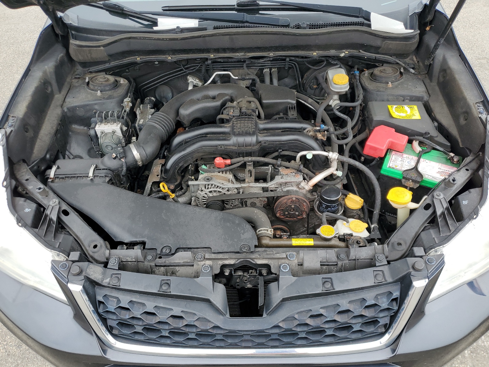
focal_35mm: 26
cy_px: 184
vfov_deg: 53.1
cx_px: 244
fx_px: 367
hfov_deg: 67.3
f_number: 1.5
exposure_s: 1/333
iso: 50
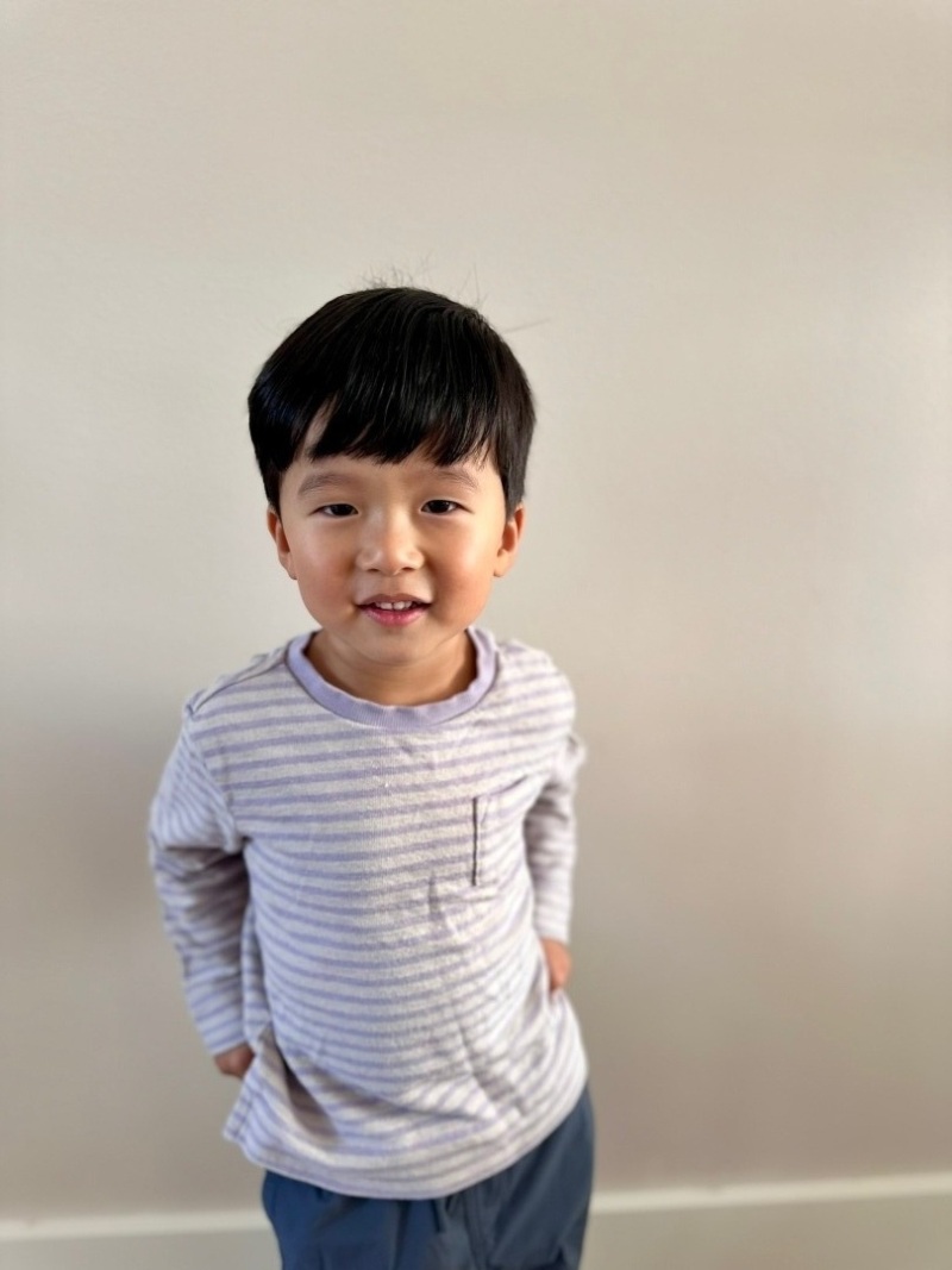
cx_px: 476
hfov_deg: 56.8
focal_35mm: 24
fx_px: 880
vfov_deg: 71.6
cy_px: 635
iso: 250
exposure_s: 1/89
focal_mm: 6.86
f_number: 1.78
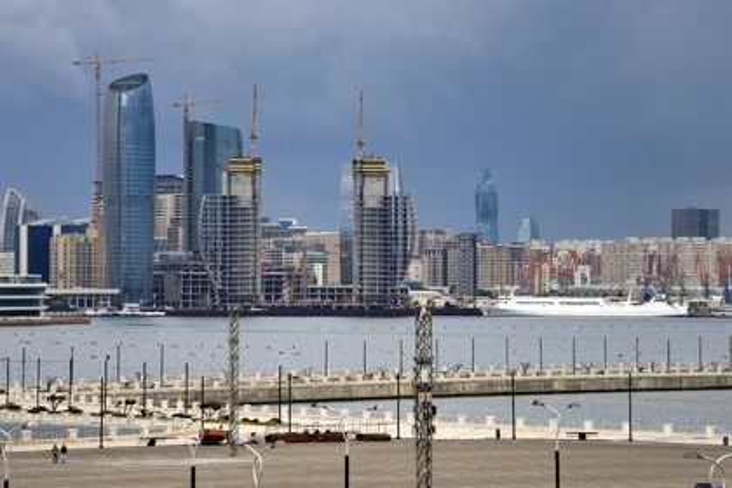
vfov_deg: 6.9
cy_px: 244
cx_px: 366
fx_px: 4066
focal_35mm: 200
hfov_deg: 10.3
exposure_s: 1/320
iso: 200
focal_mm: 200
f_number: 11
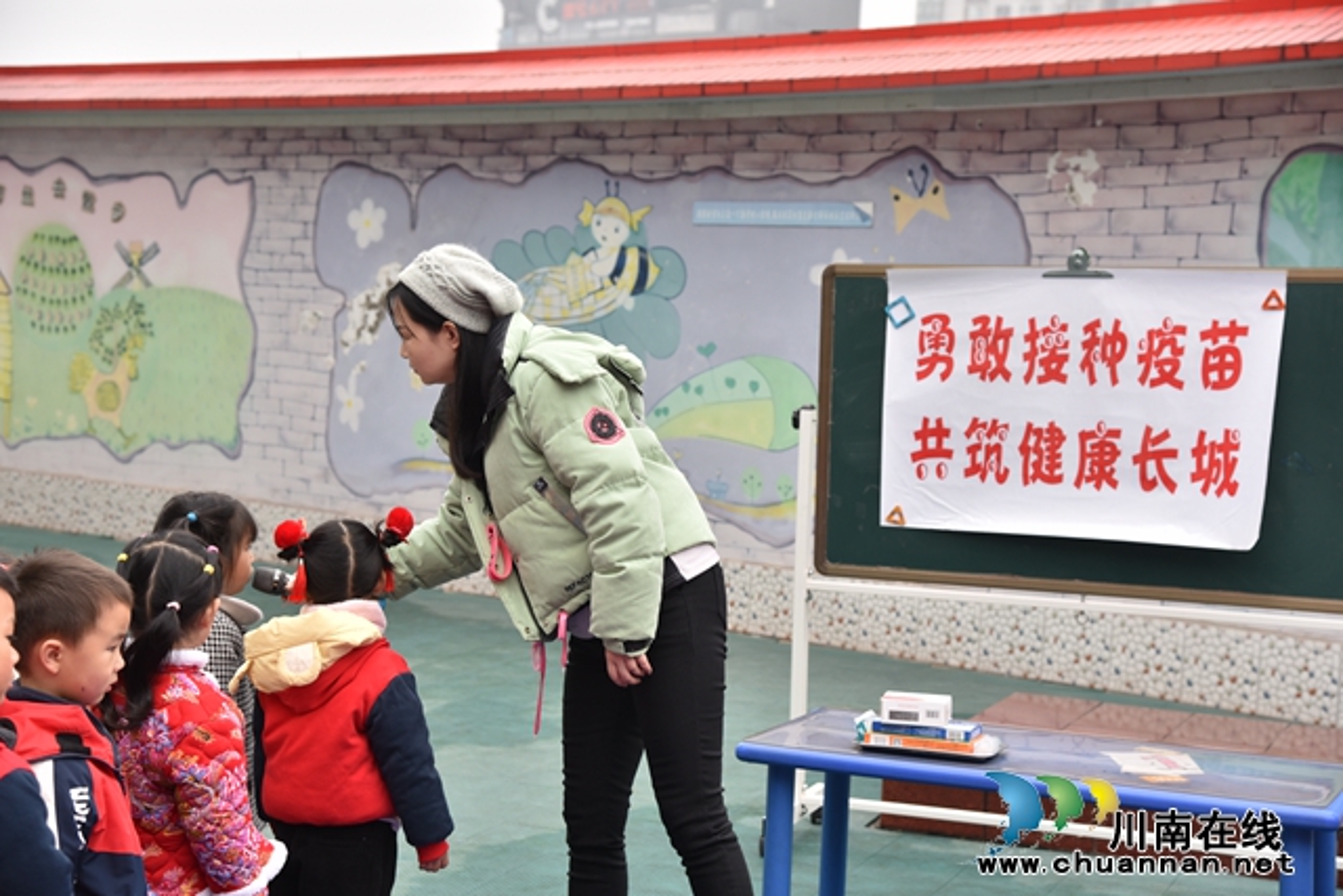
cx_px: 672
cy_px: 448
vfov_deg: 20.9
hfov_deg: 31.0
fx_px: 2425
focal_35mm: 65
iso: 400
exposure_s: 1/125
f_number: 5.6
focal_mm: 65
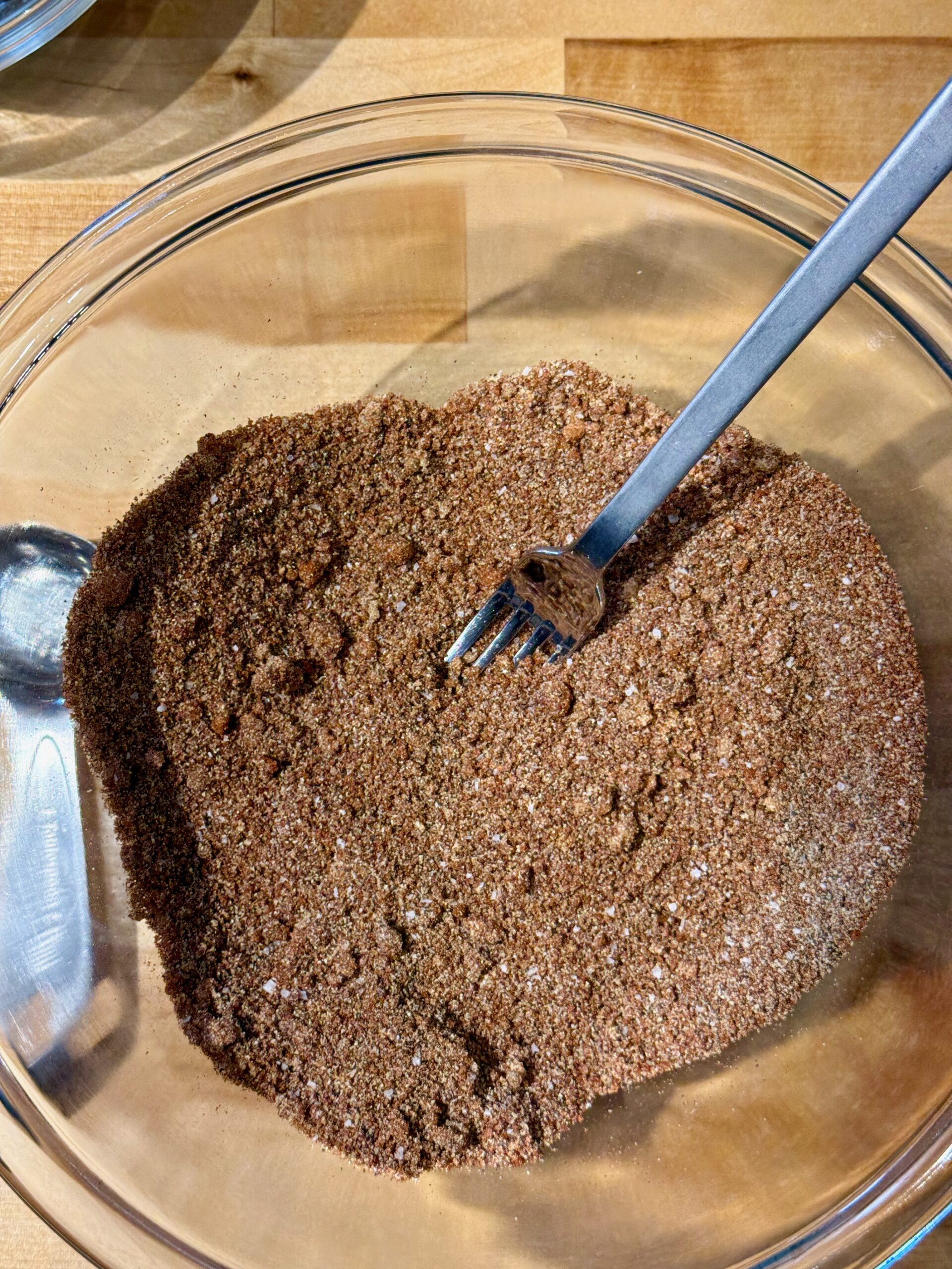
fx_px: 1760
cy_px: 634
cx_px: 476
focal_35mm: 48
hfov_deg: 30.3
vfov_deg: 39.7
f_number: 1.78
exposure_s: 1/60
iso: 100
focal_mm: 6.76
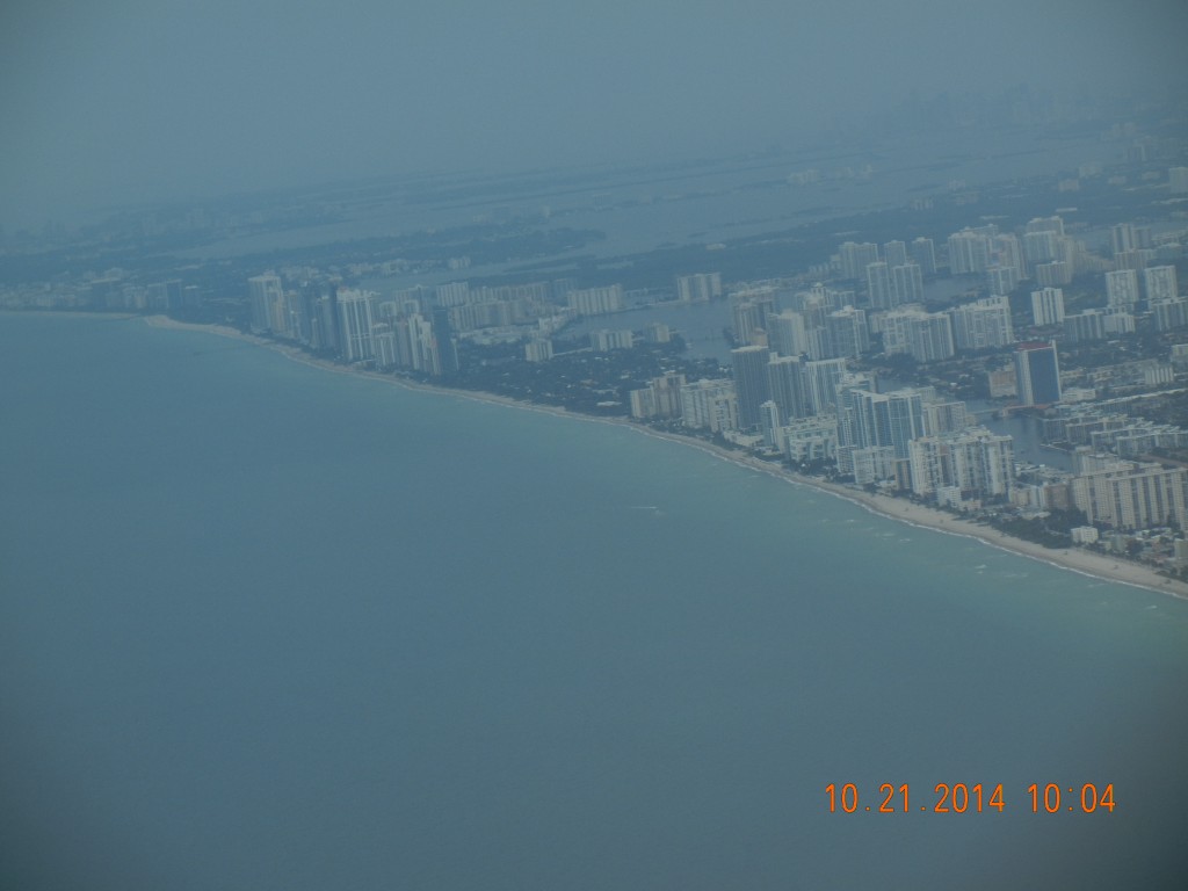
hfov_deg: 11.4
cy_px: 446
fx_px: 5972
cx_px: 594
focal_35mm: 174
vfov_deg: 8.5
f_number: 4.6
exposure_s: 1/862
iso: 160
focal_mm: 31.4
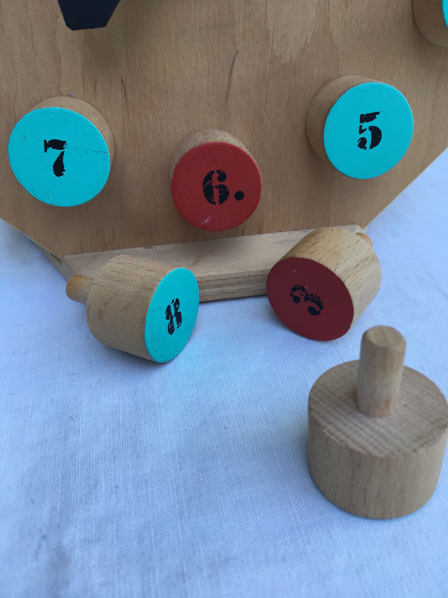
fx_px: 500
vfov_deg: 61.7
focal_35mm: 29
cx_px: 224
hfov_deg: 48.2
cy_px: 299
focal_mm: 4.15
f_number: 2.2
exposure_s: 1/100
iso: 32
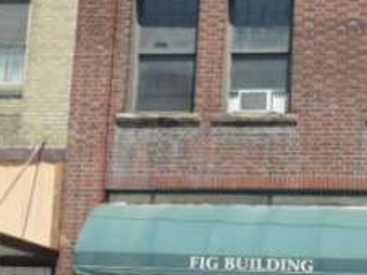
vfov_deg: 13.1
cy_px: 99
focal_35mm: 113
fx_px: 1197
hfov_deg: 17.2
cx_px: 314
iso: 80
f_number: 3.7
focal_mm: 5.7
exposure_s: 1/500
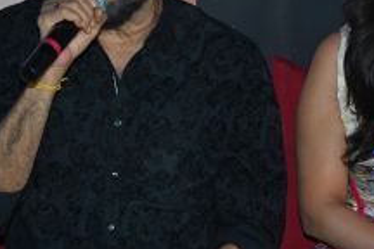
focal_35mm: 228
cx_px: 287
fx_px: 2368
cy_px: 42
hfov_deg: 9.0
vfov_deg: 6.0
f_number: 6.7
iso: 560
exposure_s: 1/125
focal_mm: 110
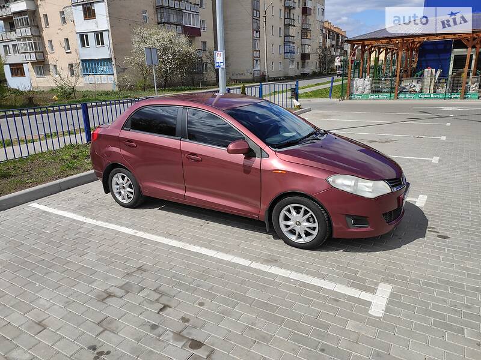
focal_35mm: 25
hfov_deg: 69.4
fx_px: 347
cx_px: 240
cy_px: 180
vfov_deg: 54.9
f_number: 1.8
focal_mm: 4.7
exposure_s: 1/2298
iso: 112
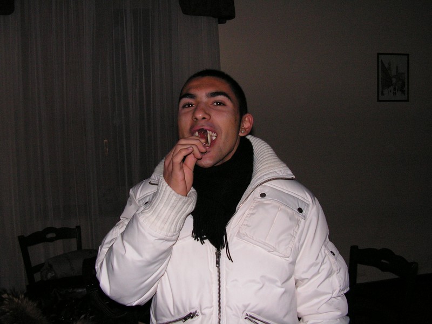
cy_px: 162
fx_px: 474
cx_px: 216
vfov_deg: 37.7
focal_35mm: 38
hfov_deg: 49.0
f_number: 3.2
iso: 200
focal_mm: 6.4
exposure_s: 1/40
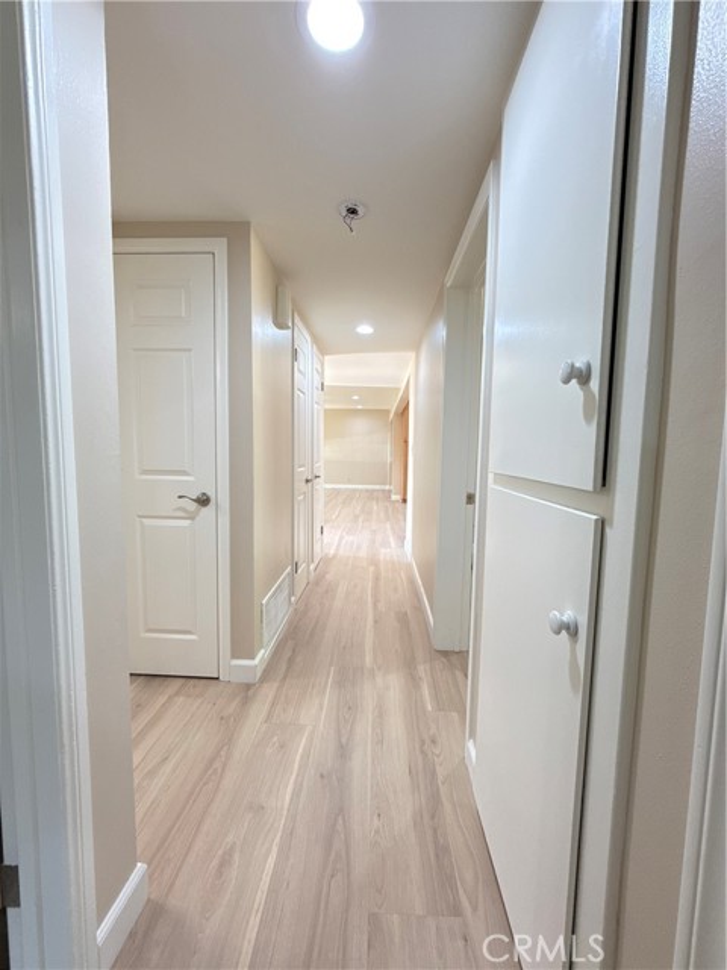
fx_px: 392
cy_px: 485
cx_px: 364
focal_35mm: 14
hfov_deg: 85.7
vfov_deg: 102.1
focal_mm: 2.22
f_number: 2.2
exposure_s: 1/120
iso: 320
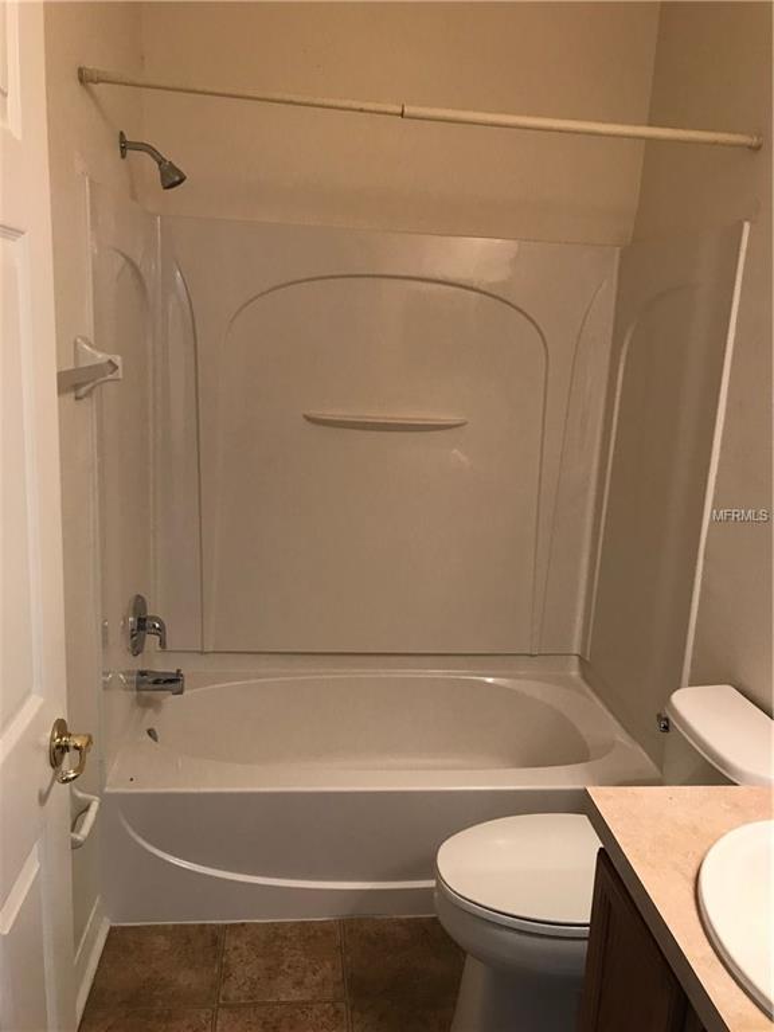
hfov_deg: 49.7
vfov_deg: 63.4
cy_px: 516
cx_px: 387
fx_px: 835
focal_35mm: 28
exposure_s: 1/24
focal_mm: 3.99
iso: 40
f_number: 1.8
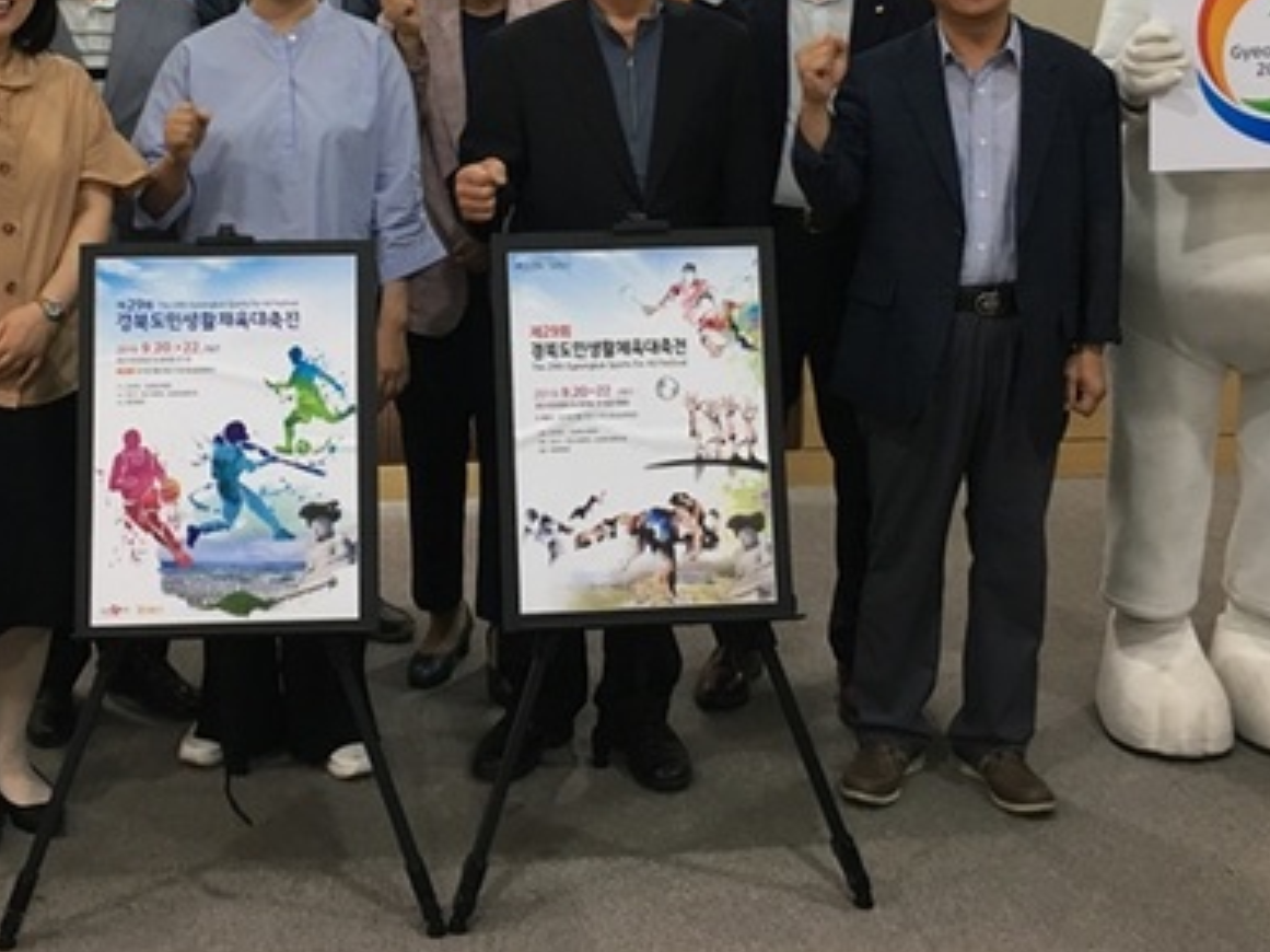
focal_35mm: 48
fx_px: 1760
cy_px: 174
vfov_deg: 29.5
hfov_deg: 39.3
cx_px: 456
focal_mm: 4.15
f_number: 2.2
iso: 100
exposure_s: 1/30
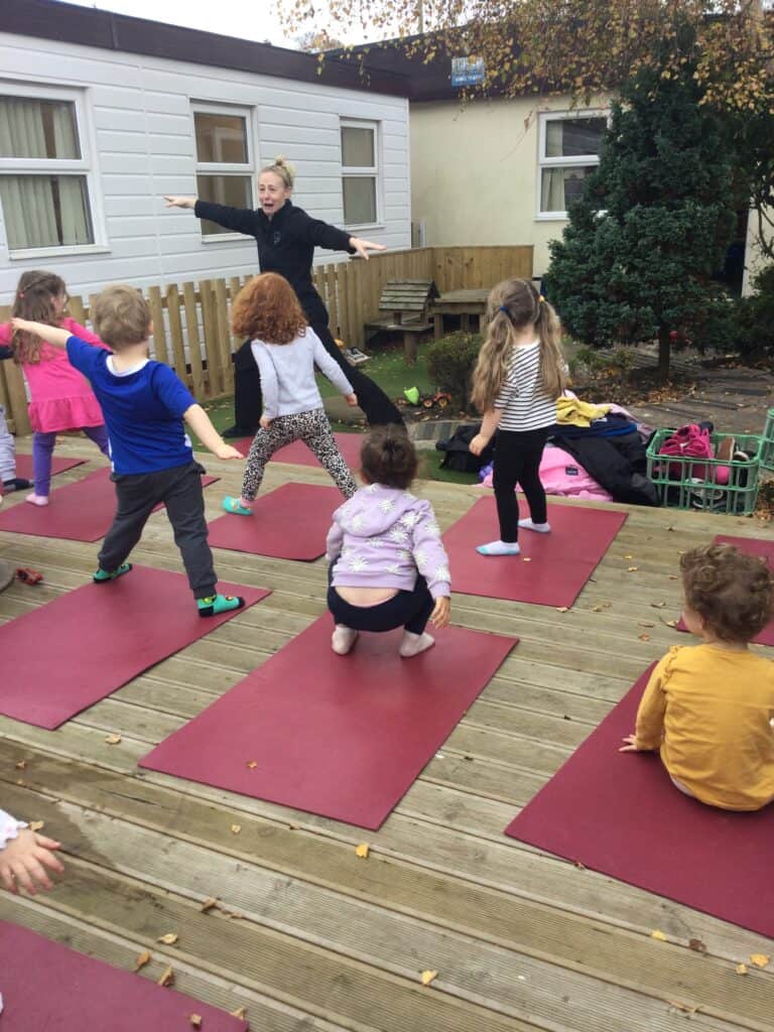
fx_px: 924
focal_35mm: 31
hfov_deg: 45.4
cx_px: 387
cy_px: 516
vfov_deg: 58.4
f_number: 2.4
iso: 25
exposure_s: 1/100
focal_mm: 3.3
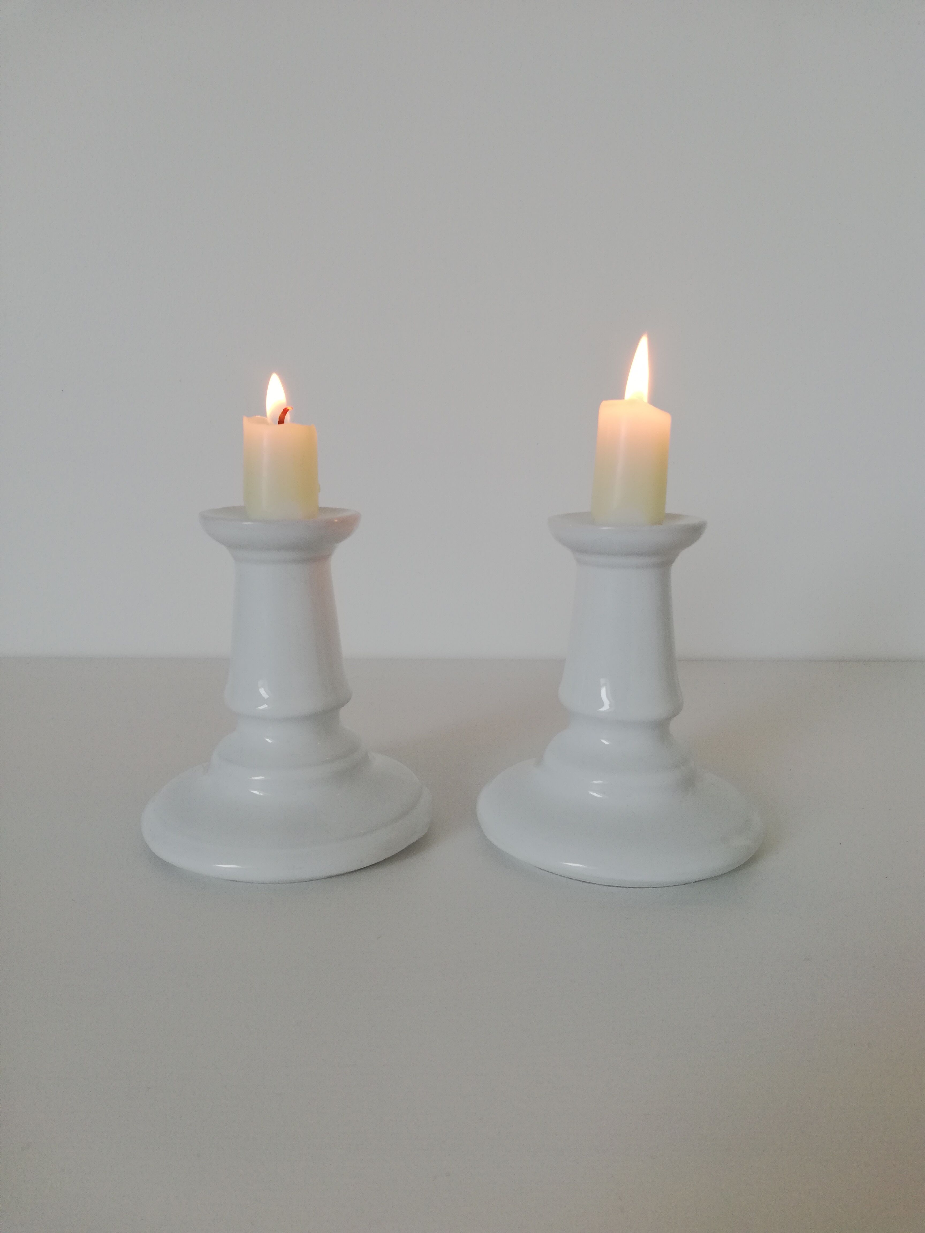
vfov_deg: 67.3
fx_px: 926
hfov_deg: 53.1
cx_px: 462
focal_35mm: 26
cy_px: 616
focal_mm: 3.81
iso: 64
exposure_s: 1/50
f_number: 2.2
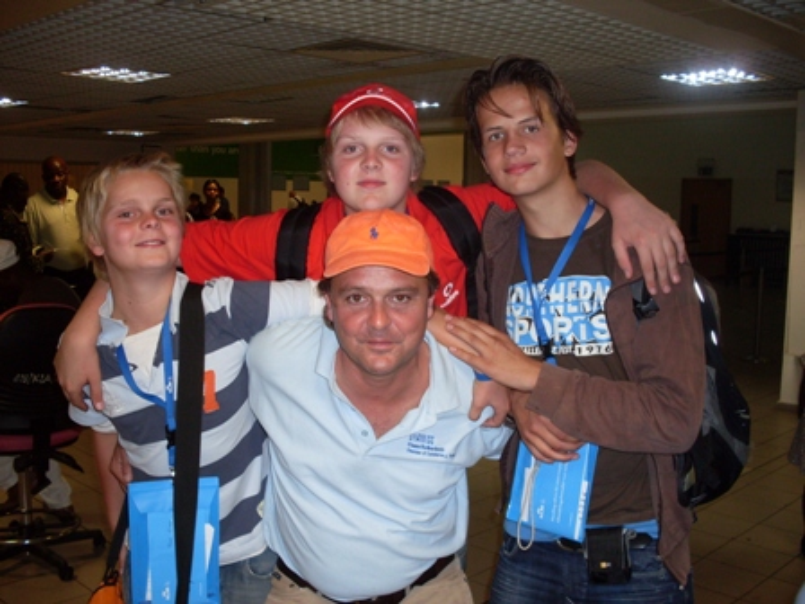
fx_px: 884
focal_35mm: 38
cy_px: 302
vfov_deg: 37.7
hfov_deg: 49.0
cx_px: 402
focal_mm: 6.3
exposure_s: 1/45
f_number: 2.8
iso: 100
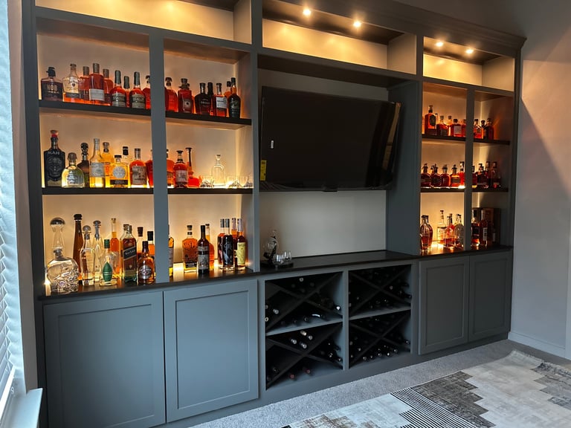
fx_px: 396
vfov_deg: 56.8
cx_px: 286
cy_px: 214
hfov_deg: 71.6
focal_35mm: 24
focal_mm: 6.86
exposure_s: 1/60
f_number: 1.78
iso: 640
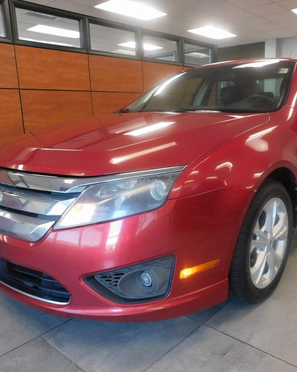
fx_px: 341
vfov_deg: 57.2
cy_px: 184
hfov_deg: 46.5
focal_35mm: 31
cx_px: 193
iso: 360
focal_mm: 4
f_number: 3
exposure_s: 1/30
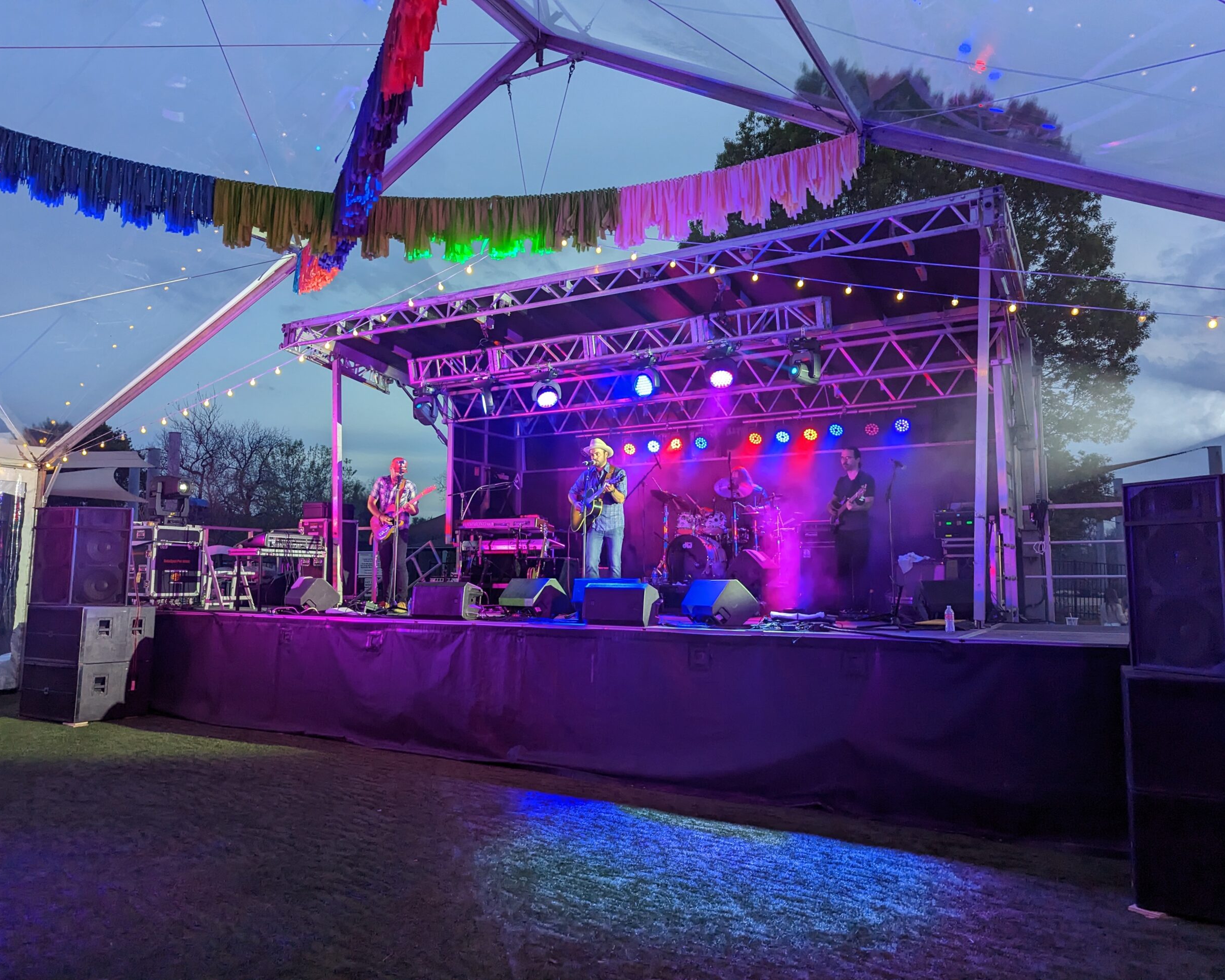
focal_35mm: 25
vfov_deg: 56.8
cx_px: 577
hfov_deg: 68.0
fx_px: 906
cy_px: 491
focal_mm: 6.81
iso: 540
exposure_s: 1/382
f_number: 1.85
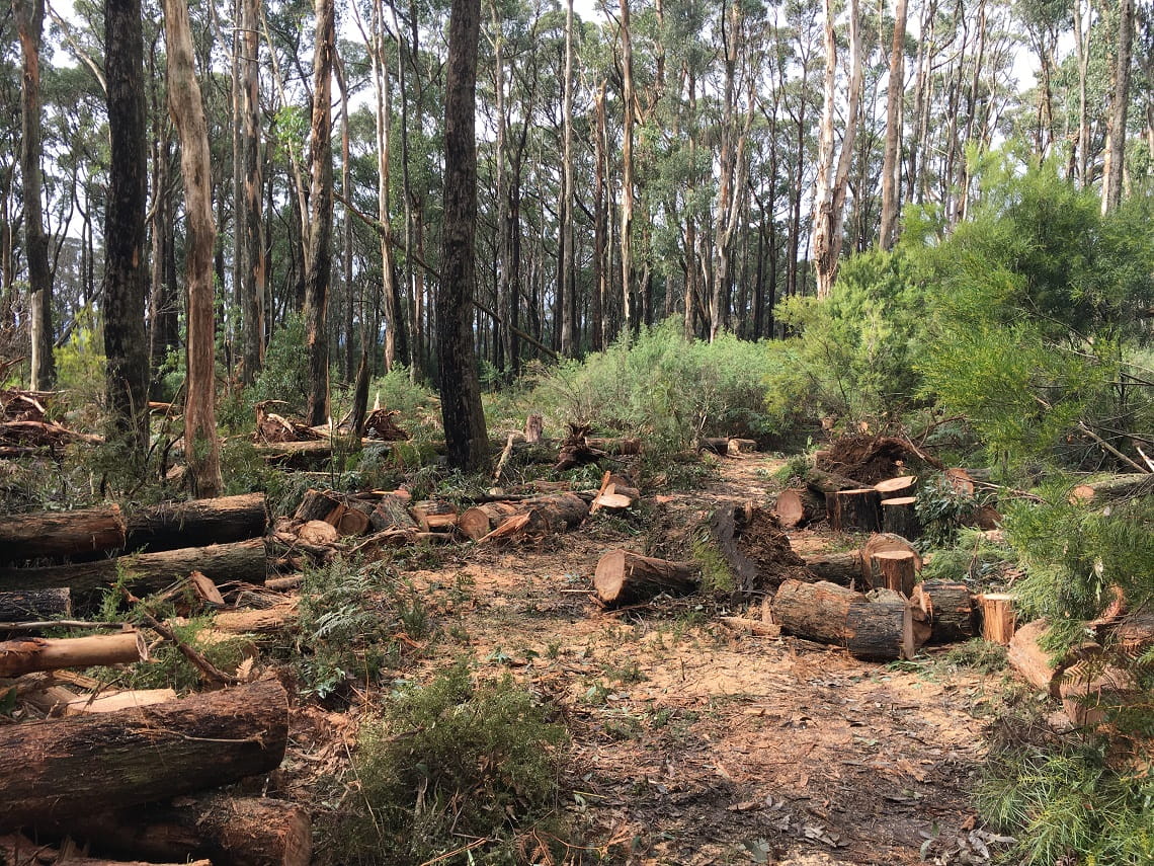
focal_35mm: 29
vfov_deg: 48.2
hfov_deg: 61.7
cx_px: 577
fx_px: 967
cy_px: 433
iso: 25
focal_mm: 4.15
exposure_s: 1/227
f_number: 2.2
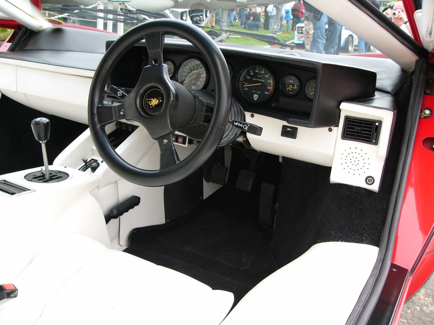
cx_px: 217
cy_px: 162
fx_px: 451
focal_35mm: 36
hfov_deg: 51.4
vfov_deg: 39.7
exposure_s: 1/100
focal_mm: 6
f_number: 2.8
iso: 50
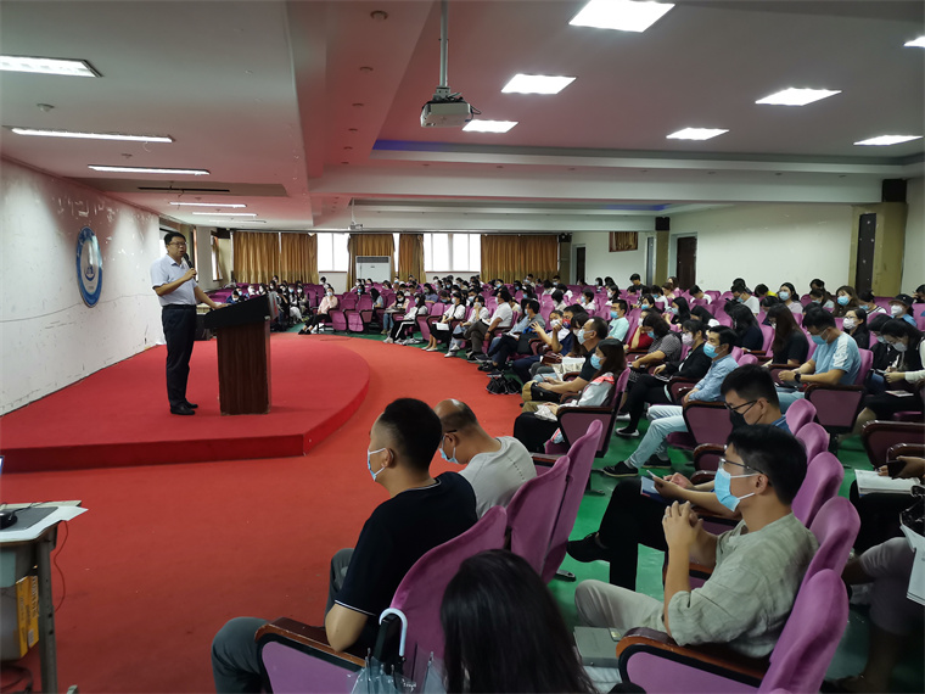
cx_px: 462
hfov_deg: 67.3
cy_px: 347
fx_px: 695
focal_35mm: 26
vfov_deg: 53.1
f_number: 1.8
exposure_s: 1/33.3
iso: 400
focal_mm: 4.75
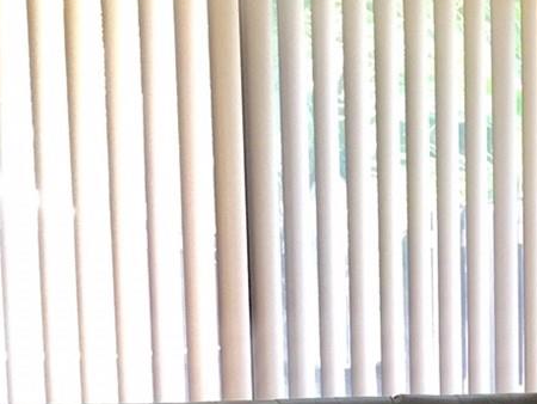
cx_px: 726
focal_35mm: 103
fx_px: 1599
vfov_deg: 13.9
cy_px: 507
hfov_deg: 17.7
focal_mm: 4.15
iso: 32
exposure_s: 1/30
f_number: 2.2
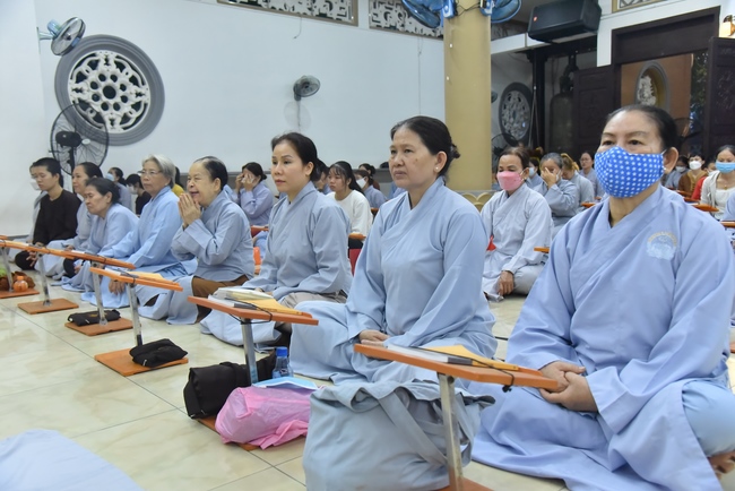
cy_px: 246
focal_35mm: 31
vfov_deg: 42.4
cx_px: 368
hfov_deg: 60.3
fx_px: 633
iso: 4000
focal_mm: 31
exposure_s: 1/125
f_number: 5
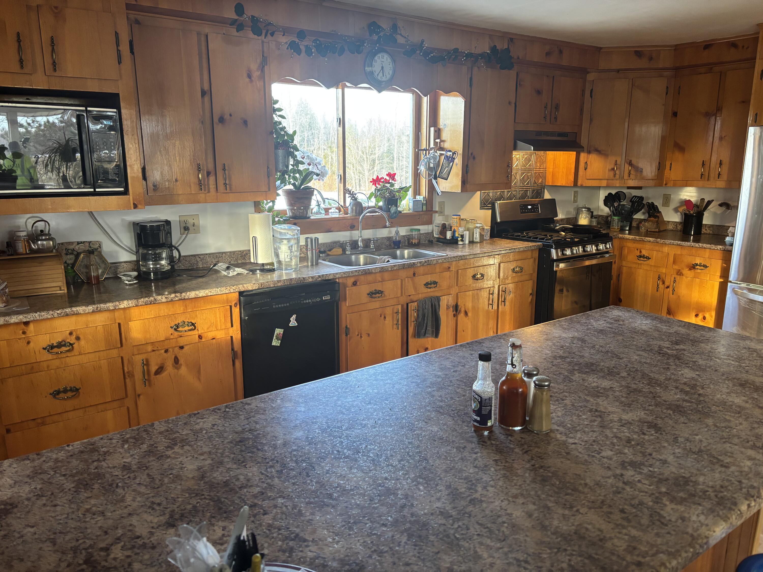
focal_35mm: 26
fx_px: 573
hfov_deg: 67.3
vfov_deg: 53.1
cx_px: 382
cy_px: 286
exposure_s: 1/60
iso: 250
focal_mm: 5.96
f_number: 1.6
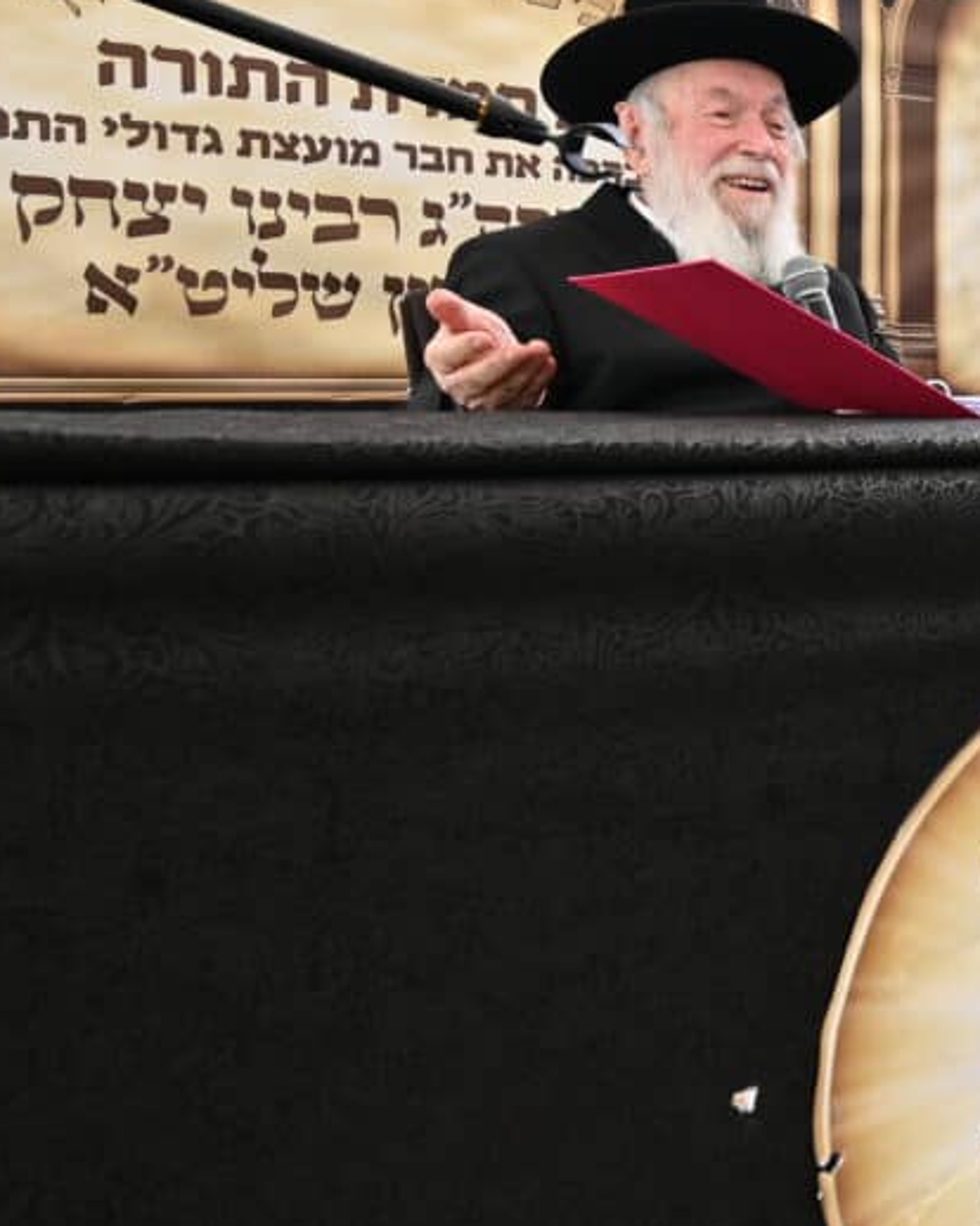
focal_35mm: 39
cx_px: 1184
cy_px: 437
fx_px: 1415
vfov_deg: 46.3
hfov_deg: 31.7
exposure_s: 1/200
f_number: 5
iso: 100
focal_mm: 14
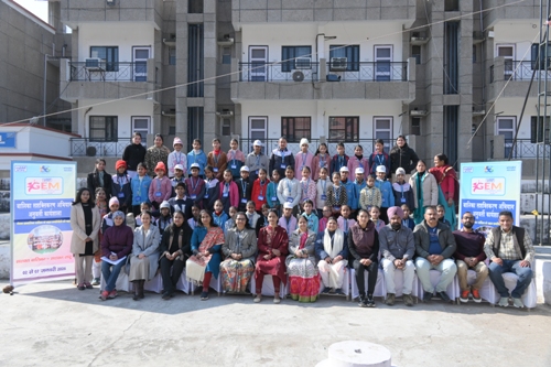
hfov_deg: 64.6
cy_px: 184
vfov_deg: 45.6
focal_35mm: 28
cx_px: 276
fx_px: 436
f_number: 8
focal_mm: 19
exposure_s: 1/250
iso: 200
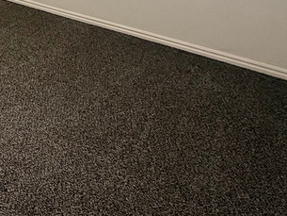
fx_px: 390
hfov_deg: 29.5
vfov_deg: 23.5
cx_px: -114
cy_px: -123
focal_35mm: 47
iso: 64
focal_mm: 2.22
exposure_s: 1/99
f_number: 2.2
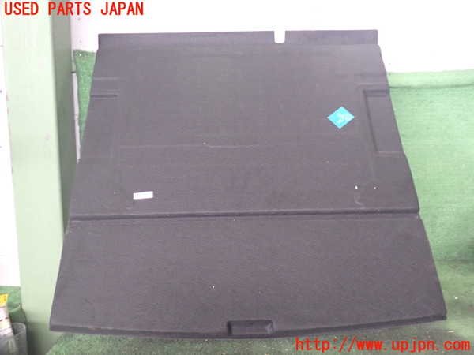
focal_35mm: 30
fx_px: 411
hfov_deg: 60.0
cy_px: 178
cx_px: 237
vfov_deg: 46.8
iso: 400
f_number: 2.3
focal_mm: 5.4
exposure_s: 1/30
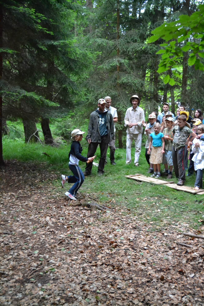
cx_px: 102
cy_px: 153
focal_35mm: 36
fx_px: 306
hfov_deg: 36.9
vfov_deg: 53.1
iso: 3200
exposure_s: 1/320
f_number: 3.8
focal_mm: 24
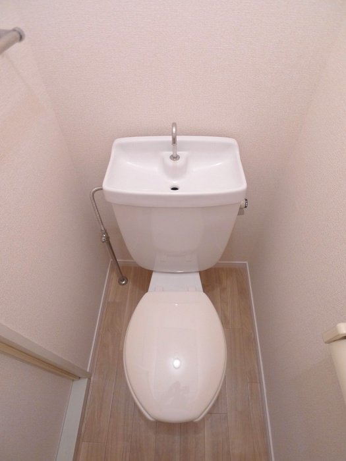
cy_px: 230
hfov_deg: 56.8
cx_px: 173
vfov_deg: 71.6
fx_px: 320
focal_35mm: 24
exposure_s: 1/40
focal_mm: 5.1
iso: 400
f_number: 2
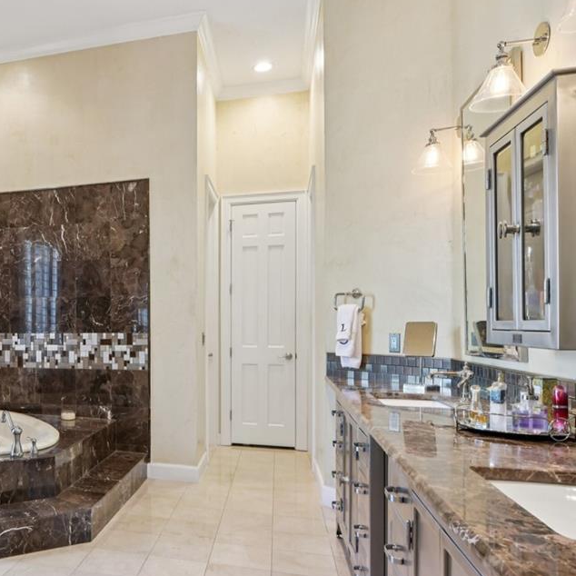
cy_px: 332
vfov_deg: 53.8
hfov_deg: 48.8
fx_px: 565
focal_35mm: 30
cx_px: 68
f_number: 8
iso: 400
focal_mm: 14
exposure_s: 1/4
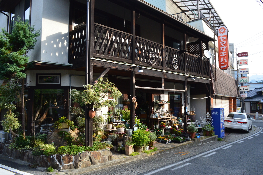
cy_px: 88
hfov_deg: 67.4
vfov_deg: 47.9
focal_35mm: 27
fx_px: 197
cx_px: 132
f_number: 9
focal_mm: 18
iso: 400
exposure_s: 1/160
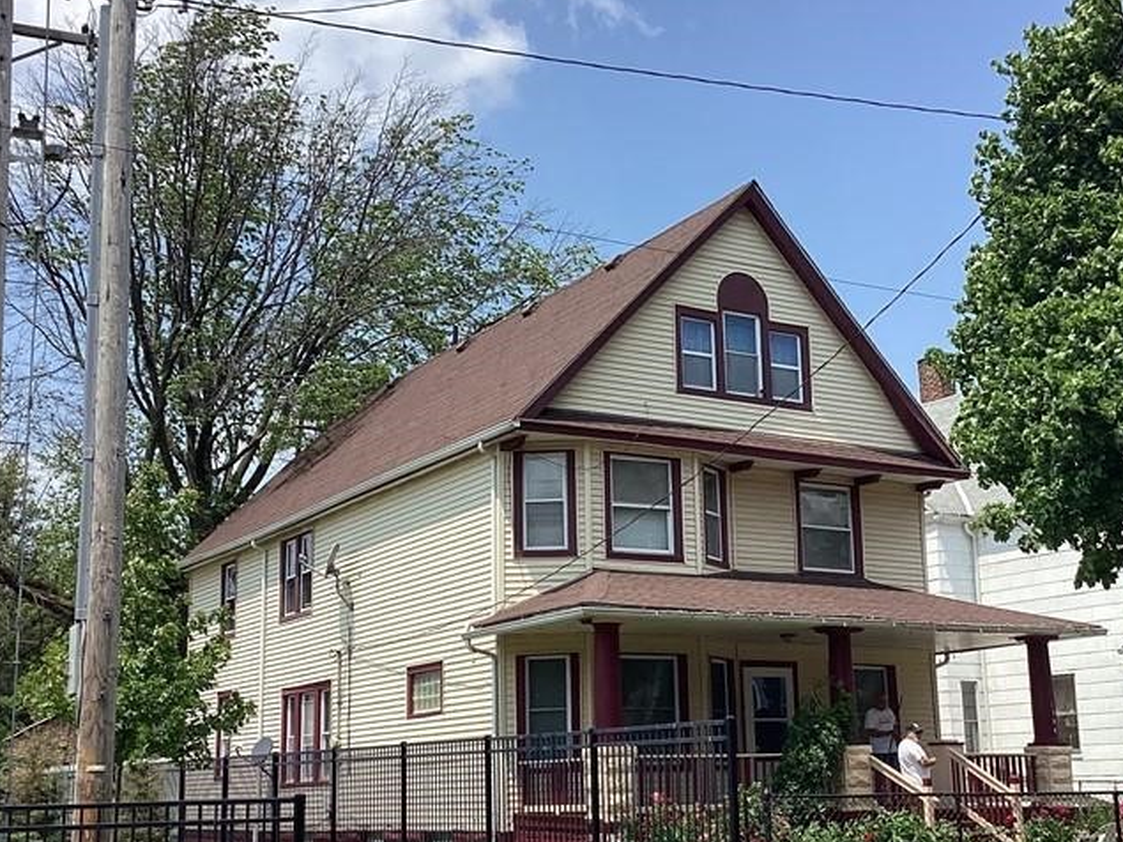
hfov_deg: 38.2
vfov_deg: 29.1
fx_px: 1622
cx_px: 610
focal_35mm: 50
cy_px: 465
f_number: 2.4
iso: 25
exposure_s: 1/1381
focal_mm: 3.3
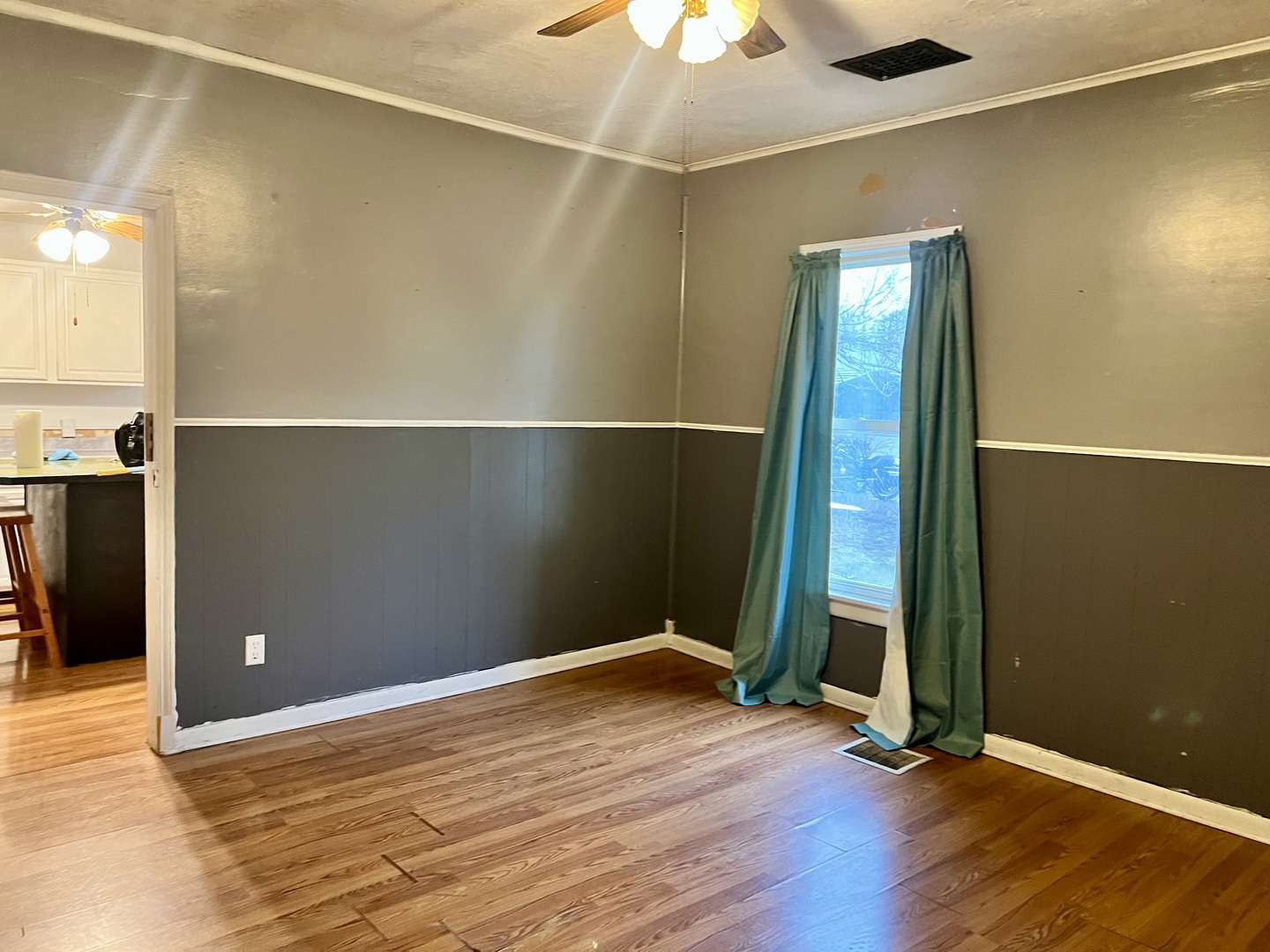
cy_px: 476
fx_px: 954
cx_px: 635
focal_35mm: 26
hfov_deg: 67.3
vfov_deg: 53.1
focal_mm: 5.7
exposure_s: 1/40
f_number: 1.5
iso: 500
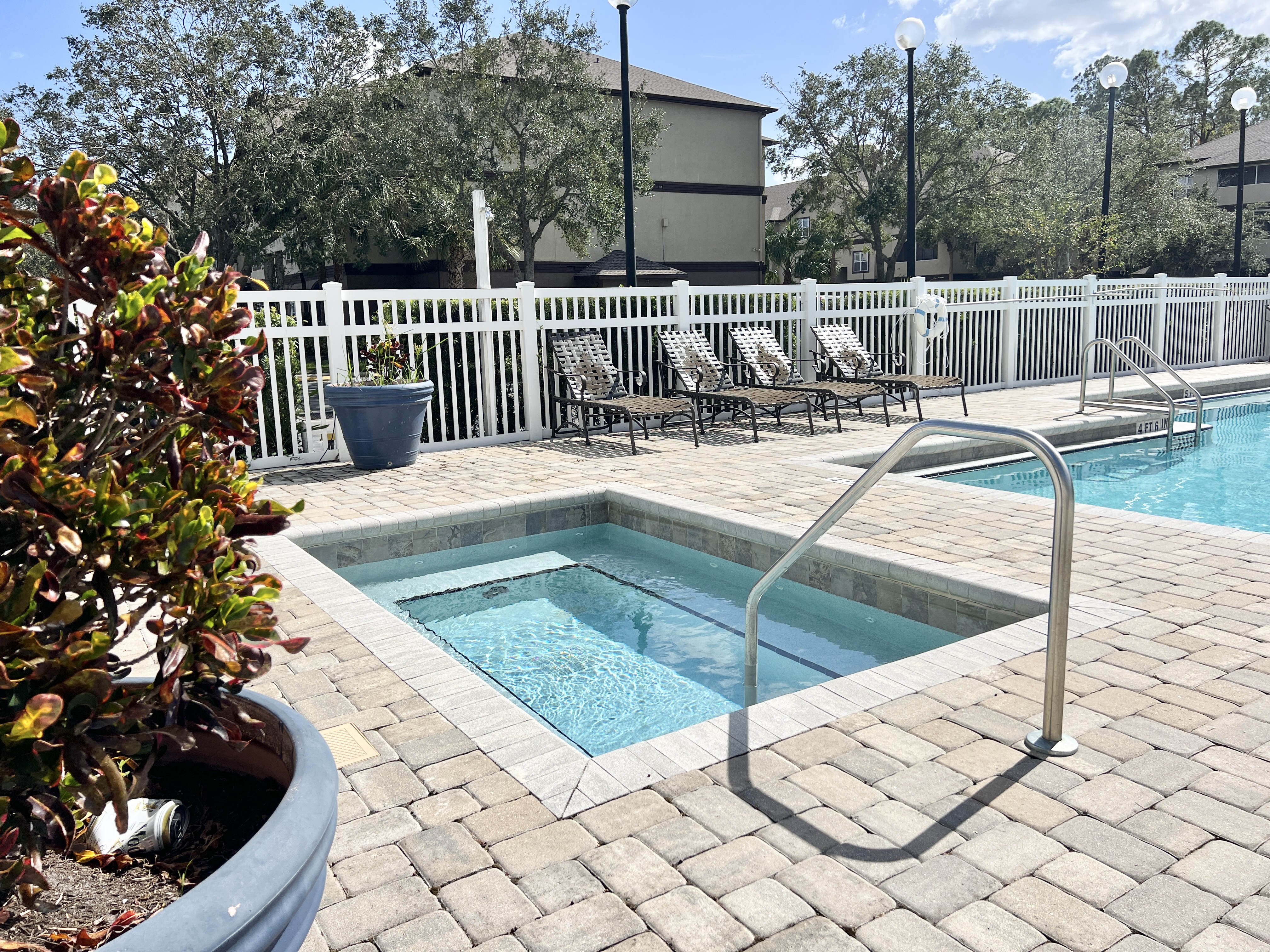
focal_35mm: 26
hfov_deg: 67.3
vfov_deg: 53.1
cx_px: 635
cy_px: 476
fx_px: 954
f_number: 1.5
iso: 50
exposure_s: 1/6211
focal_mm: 5.7
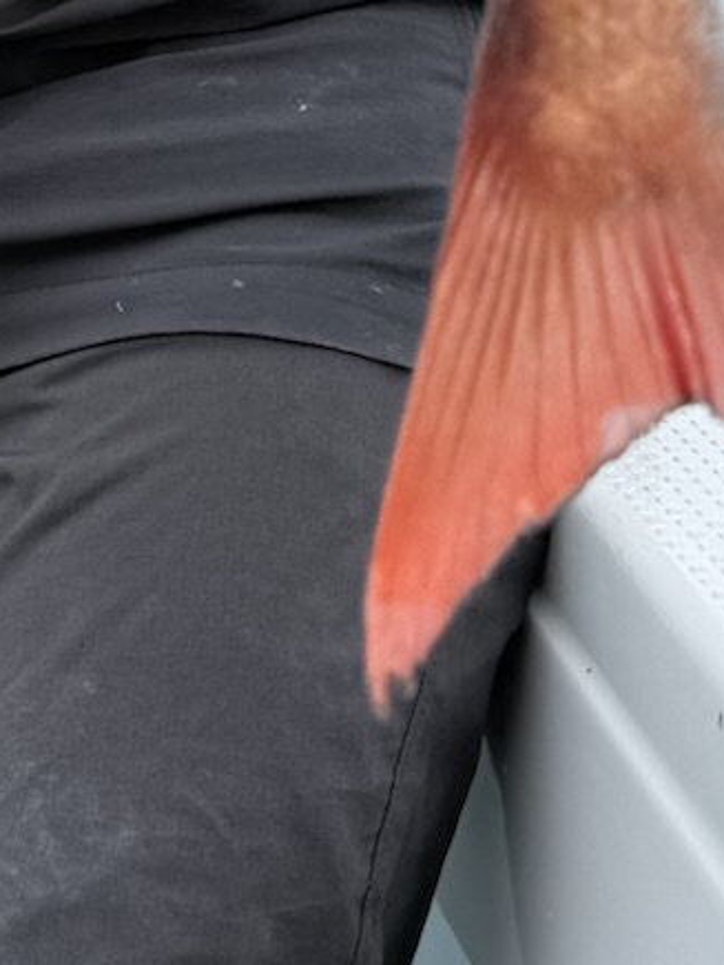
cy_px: -660
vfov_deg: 15.8
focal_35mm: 110
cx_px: -153
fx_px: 3068
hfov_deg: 13.1
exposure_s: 1/1585
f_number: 1.78
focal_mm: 6.76
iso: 80
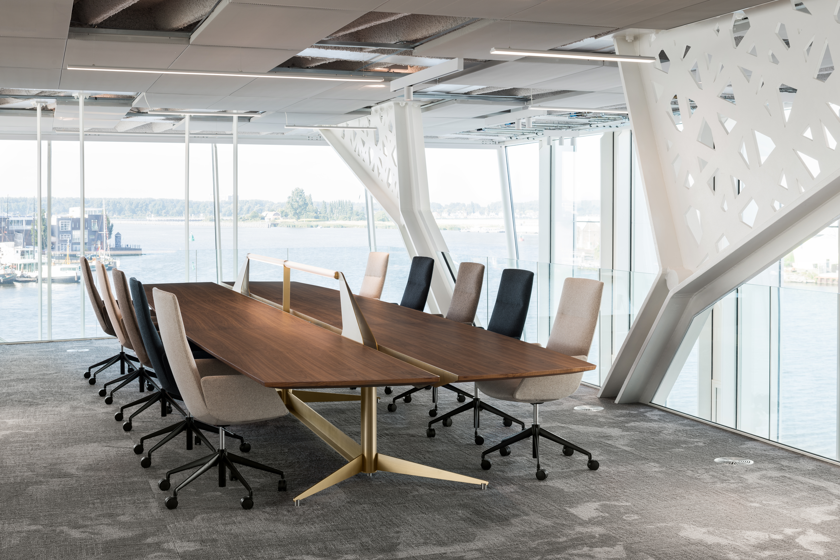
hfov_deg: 43.6
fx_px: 1050
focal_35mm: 45
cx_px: 420
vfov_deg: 29.9
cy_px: 280
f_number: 11
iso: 64
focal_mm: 45
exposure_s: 1/3
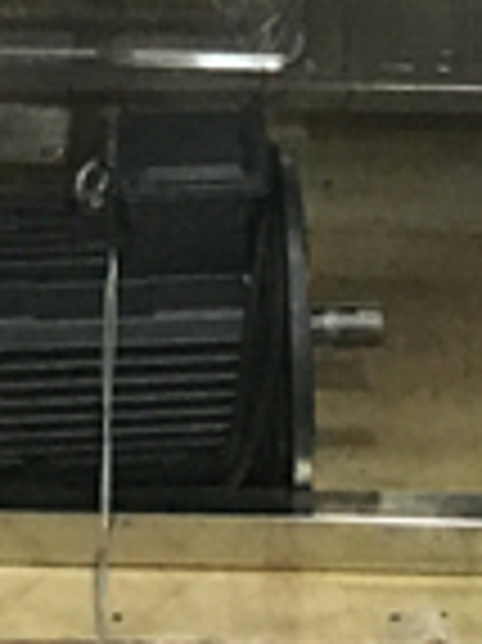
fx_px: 3012
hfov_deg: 9.1
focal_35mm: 162
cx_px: 243
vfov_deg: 10.9
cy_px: -752
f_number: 2.2
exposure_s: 1/17
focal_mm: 4.15
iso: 250
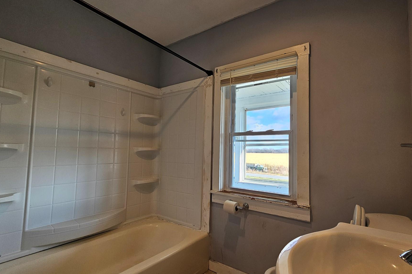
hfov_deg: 96.4
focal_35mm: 16
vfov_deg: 73.7
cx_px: 226
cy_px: 138
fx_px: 183
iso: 80
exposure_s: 1/120
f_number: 2.2
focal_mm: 2.2
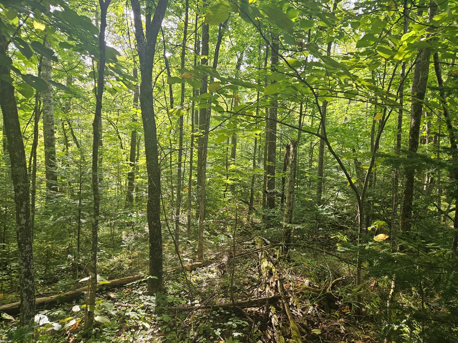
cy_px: 172
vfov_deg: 58.9
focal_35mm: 23
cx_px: 229
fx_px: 304
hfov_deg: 73.9
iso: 40
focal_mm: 5.4
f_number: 1.8
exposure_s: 1/180
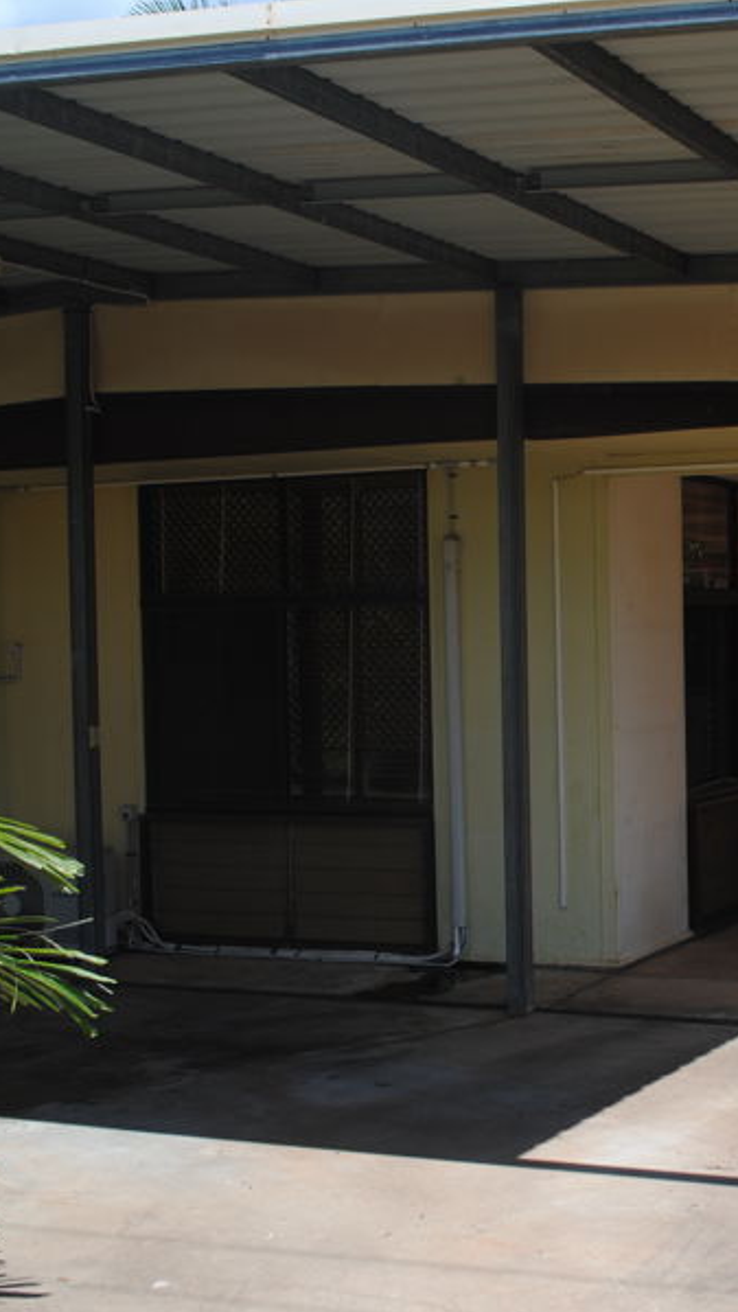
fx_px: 1809
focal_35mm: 52
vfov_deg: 39.9
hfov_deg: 21.9
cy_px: 657
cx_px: 799
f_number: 7.1
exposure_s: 1/200
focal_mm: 22
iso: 100
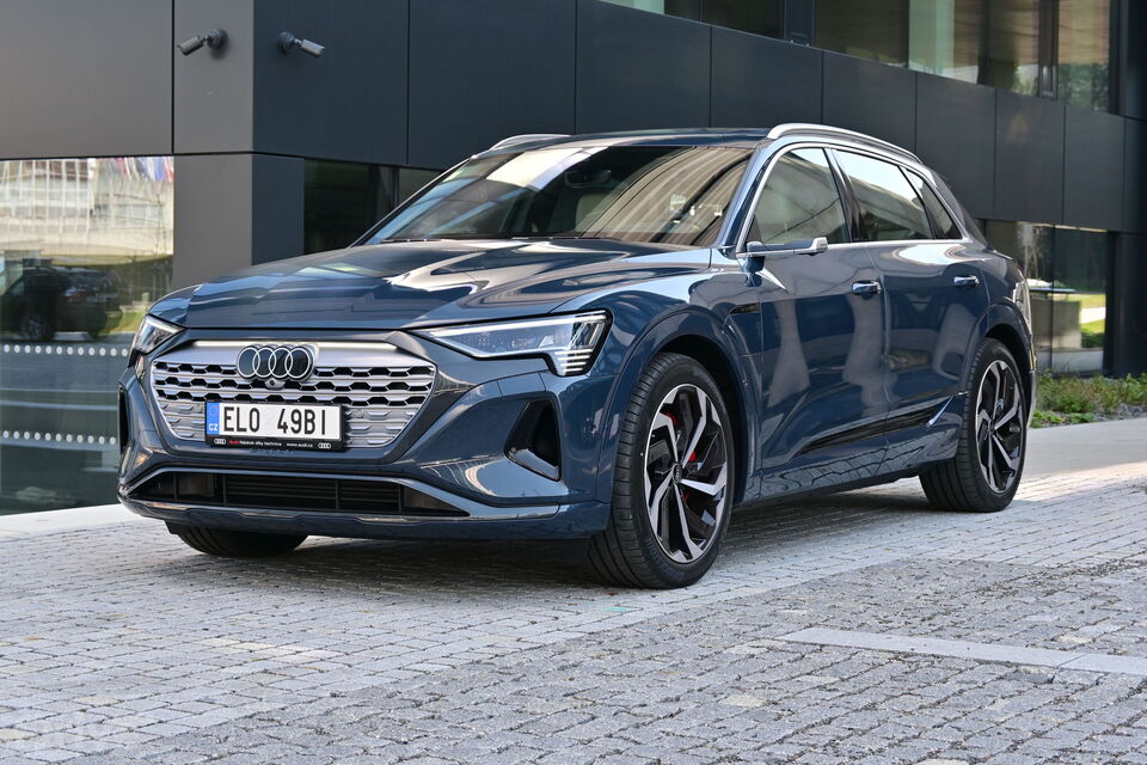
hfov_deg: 28.6
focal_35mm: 70
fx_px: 2246
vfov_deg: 19.3
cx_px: 574
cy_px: 382
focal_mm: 47
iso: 100
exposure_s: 1/125
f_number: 6
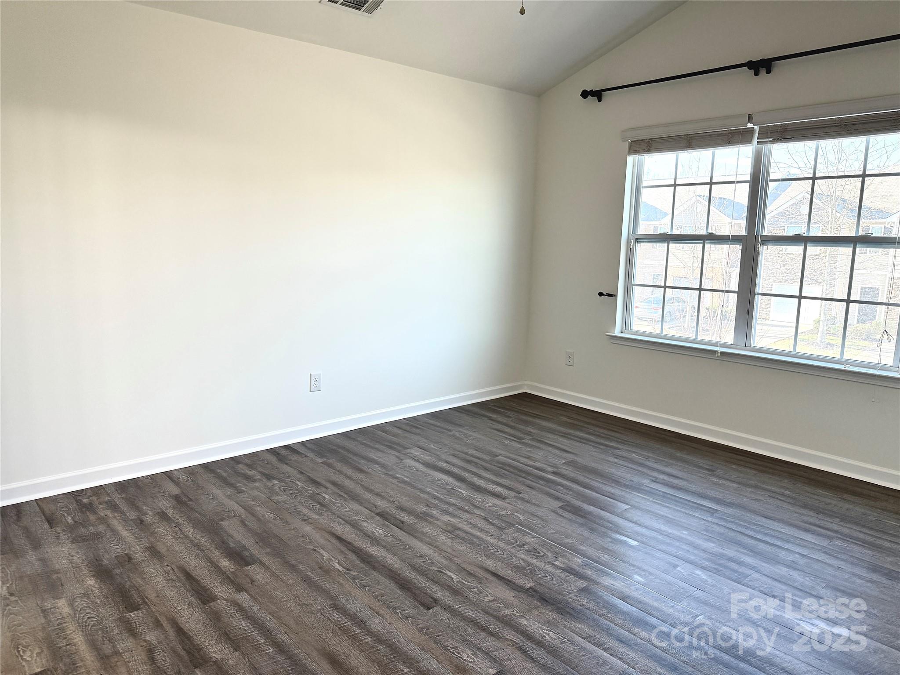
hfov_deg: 71.6
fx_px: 624
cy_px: 338
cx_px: 450
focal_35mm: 24
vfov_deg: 56.8
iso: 160
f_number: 1.78
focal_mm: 6.76
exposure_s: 1/234
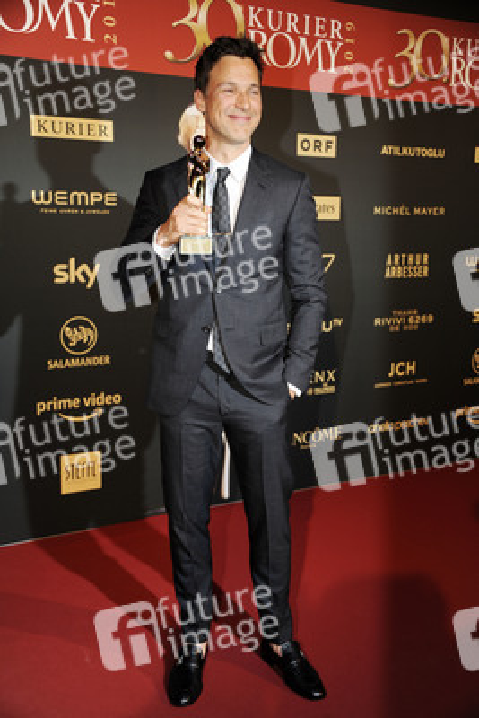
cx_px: 240
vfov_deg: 46.4
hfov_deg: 31.9
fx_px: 837
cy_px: 359
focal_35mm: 42
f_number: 4
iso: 800
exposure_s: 1/250
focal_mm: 42
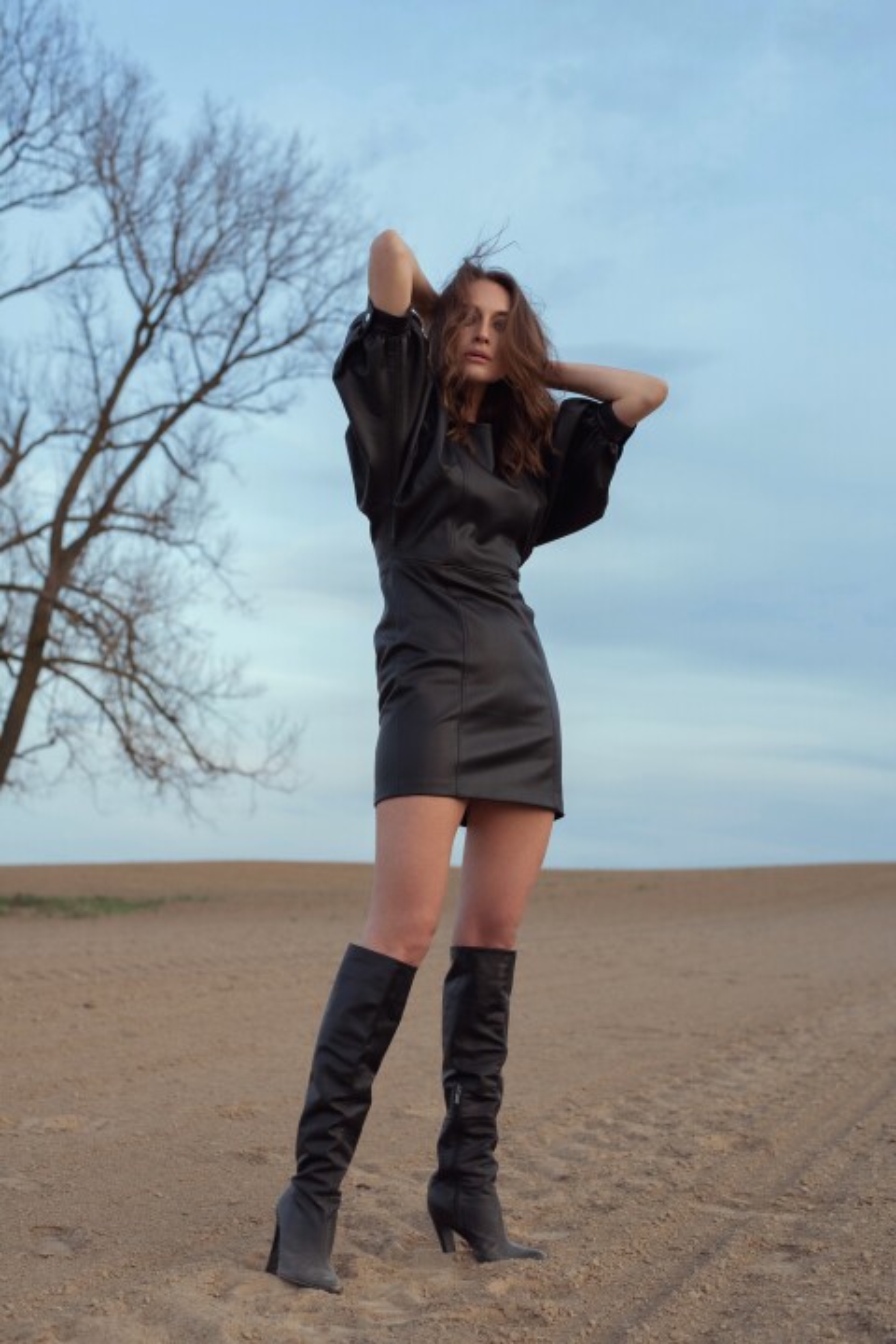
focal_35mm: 50
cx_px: 448
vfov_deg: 39.6
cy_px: 672
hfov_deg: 27.0
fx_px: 1867
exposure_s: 1/500
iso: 640
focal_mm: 50
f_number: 4.5
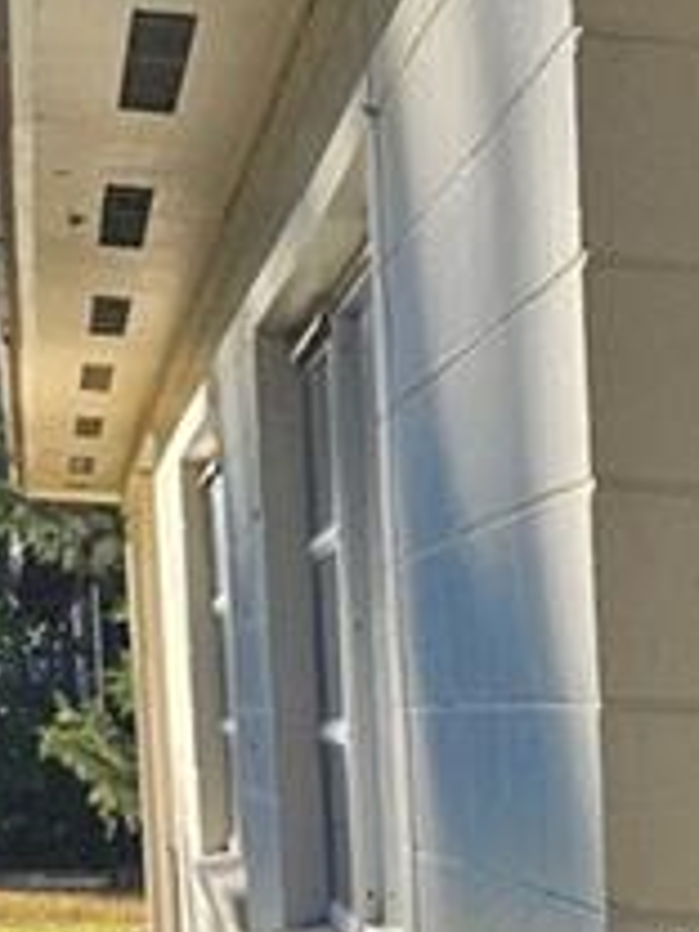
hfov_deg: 9.6
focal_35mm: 133
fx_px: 3581
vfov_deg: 14.0
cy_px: 1353
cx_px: 1810
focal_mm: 5.4
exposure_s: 1/1151
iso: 40
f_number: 1.8
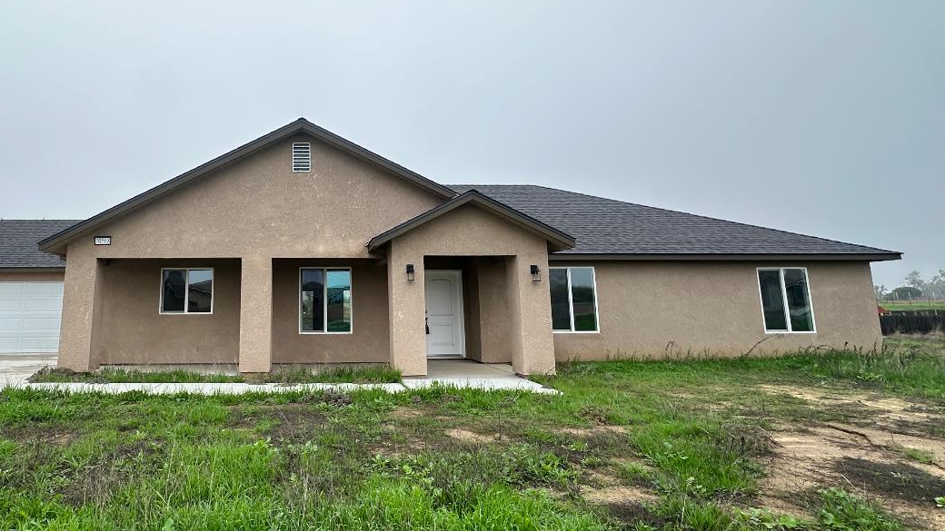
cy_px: 213
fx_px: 551
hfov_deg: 78.6
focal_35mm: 22
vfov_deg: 51.1
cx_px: 316
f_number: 2.2
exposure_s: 1/105
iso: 40
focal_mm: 2.22
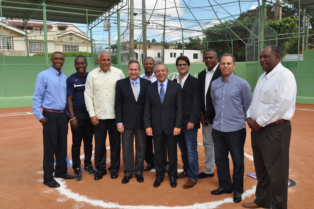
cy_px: 104
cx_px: 157
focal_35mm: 36
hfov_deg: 53.2
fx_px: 314
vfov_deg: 36.8
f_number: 10
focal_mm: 24
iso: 200
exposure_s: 1/200
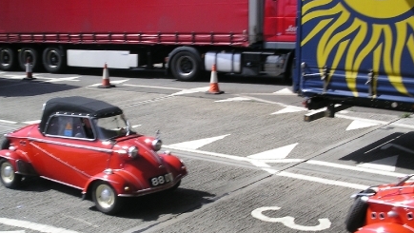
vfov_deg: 21.1
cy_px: 141
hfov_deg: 36.4
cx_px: 157
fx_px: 626
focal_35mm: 57
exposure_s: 1/125
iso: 100
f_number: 5.6
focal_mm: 7.8
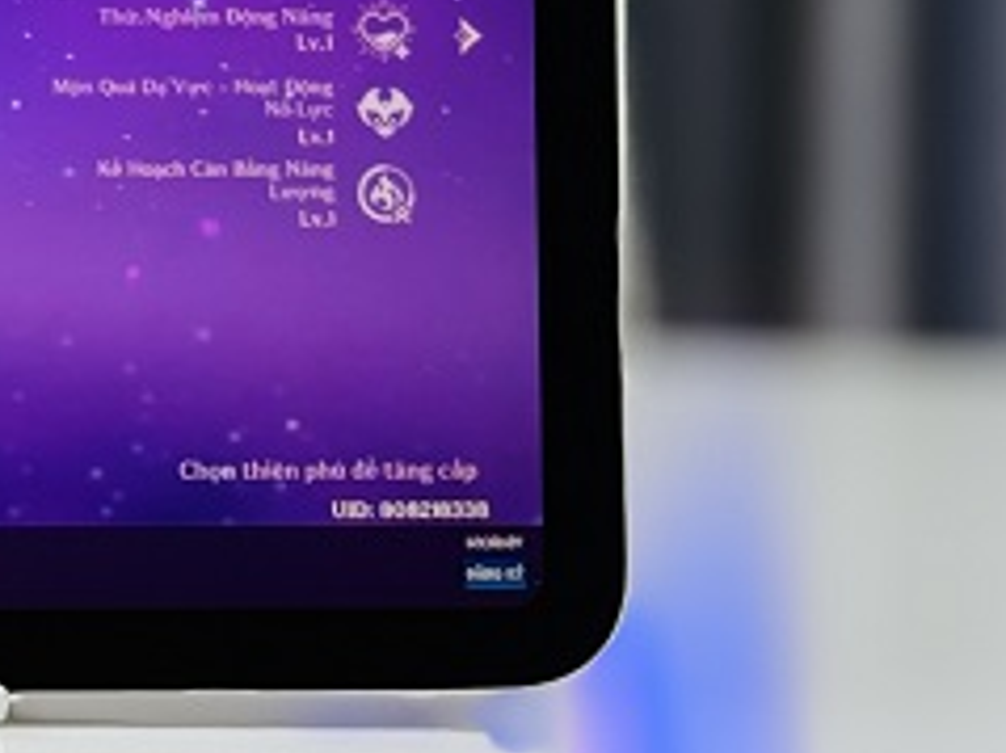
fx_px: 4677
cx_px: -492
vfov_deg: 9.1
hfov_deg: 11.8
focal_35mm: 161
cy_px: -107
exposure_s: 1/100
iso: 64
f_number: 1.78
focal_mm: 6.76
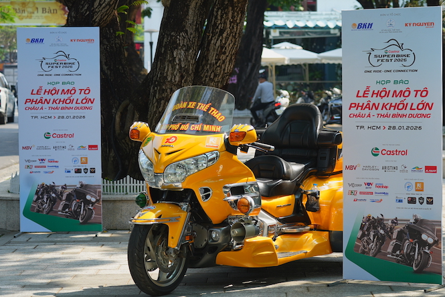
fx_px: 1446
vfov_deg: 11.7
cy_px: 144
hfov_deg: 17.5
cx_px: 292
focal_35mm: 117
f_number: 4
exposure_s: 1/250
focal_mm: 81
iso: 100
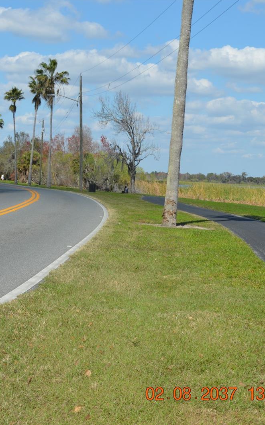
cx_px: 32
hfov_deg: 17.4
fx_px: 856
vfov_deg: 27.9
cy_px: 212
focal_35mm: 74
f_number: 7.1
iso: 100
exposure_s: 1/200
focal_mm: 32
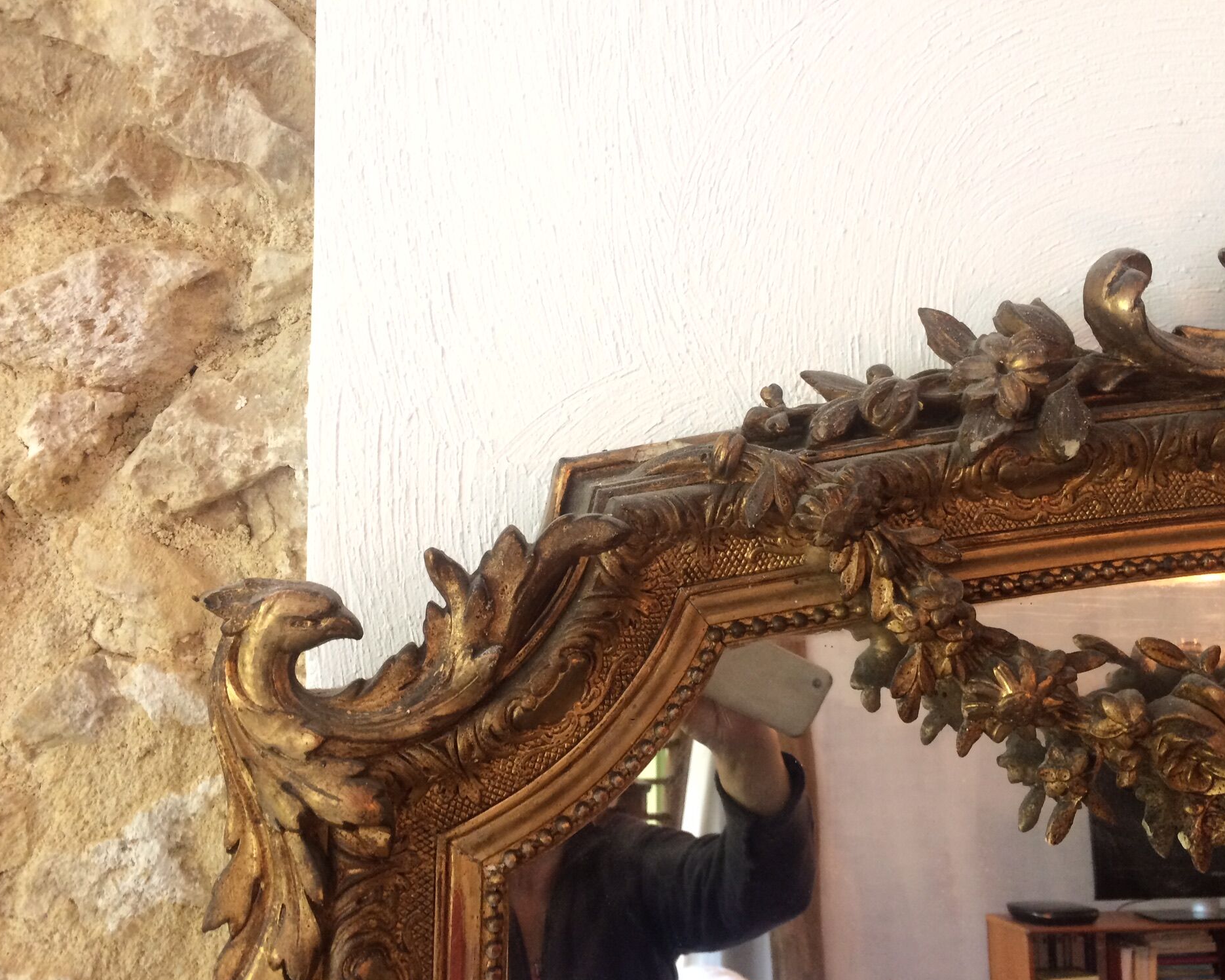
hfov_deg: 57.2
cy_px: 502
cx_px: 635
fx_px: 1124
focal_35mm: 31
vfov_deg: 47.1
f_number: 2.2
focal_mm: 4.15
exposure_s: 1/33
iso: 125
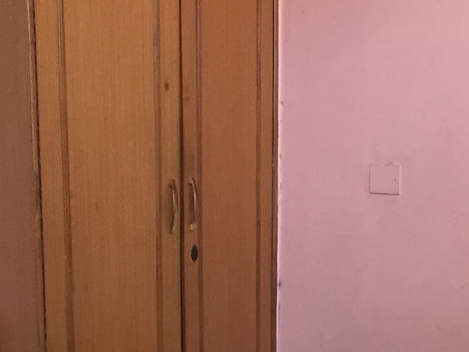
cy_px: 402
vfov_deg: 15.0
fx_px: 1302
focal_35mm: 96
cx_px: 257
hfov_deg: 20.4
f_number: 2.2
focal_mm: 4.15
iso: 160
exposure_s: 1/33
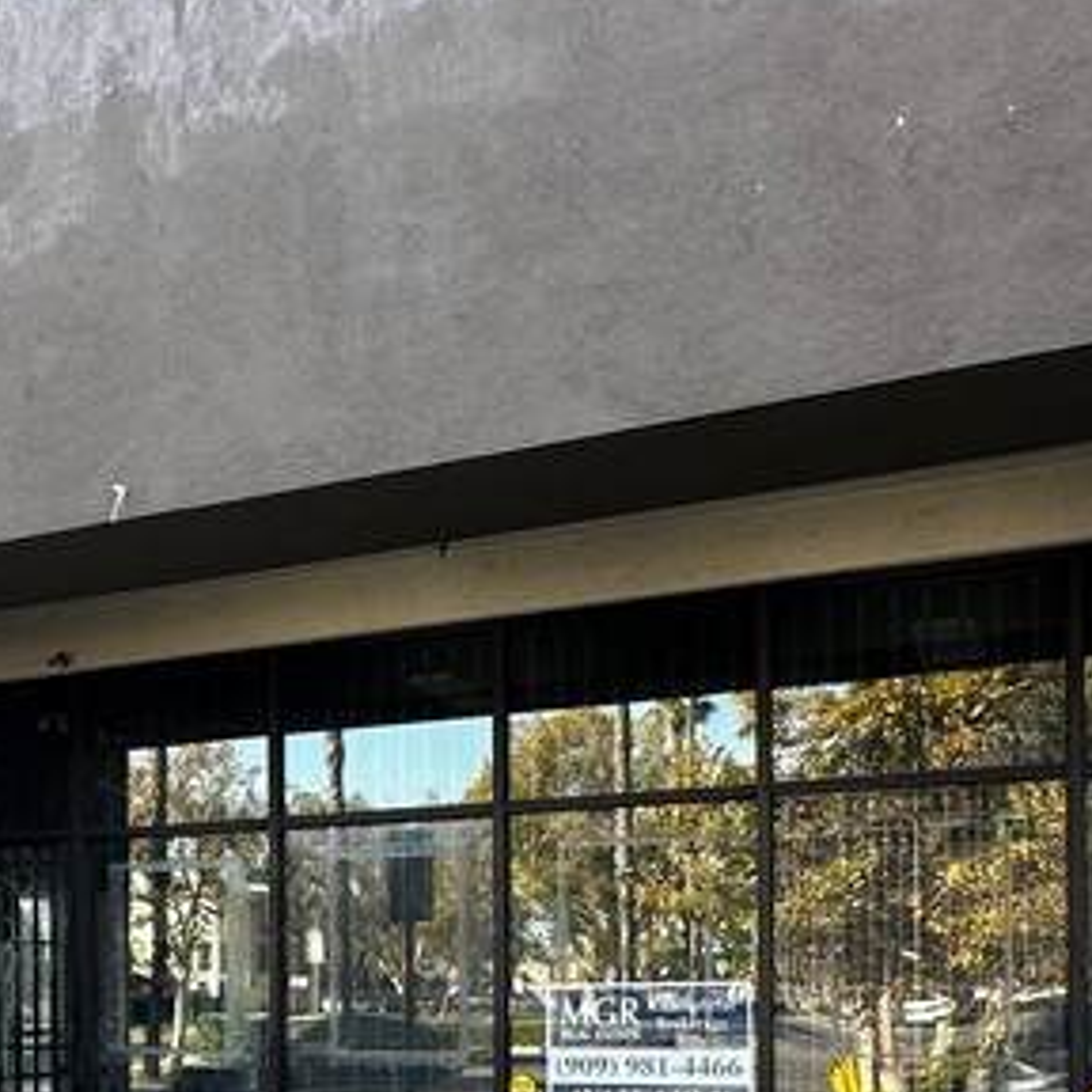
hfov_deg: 36.5
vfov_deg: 36.0
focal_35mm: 44
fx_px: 1570
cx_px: 159
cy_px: 982
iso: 40
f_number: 2.2
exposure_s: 1/138
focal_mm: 2.22
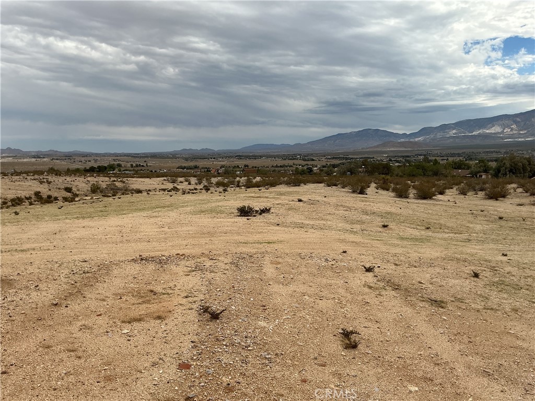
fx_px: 448
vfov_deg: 48.2
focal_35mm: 29
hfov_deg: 61.7
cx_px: 268
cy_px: 200
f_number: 1.8
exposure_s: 1/3322
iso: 25
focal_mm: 3
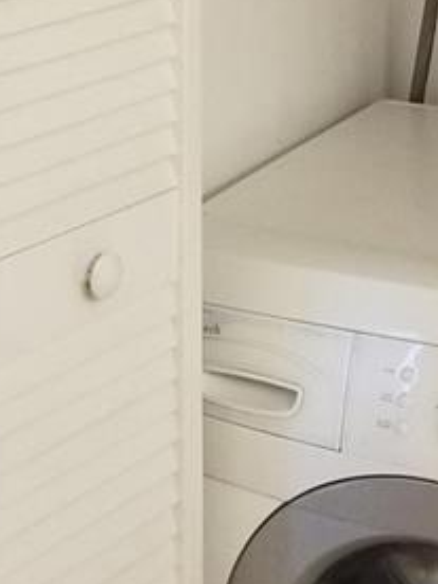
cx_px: 309
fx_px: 1906
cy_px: -99
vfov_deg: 16.7
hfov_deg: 13.1
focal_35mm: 113
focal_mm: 4.25
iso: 200
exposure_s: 1/60
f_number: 1.7
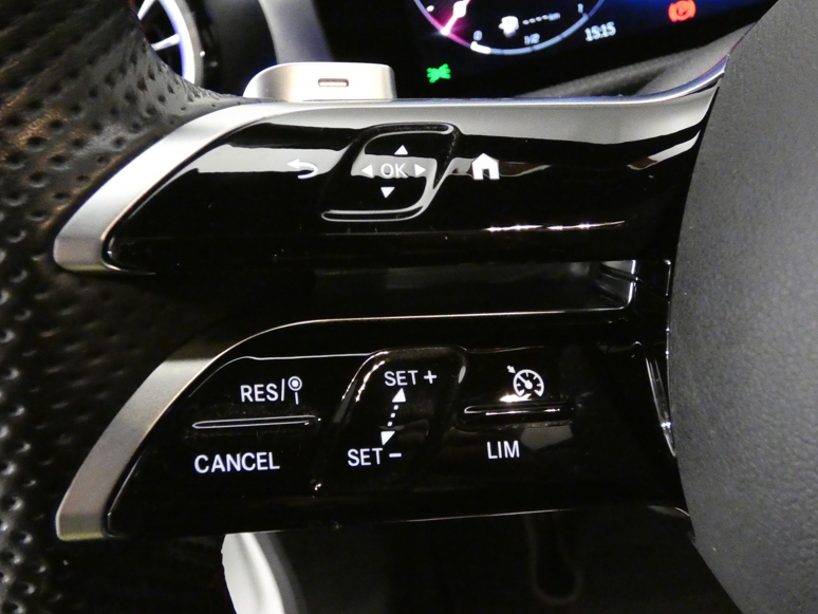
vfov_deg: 45.5
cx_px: 397
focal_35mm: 31
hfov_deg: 58.3
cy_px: 314
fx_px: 733
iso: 3200
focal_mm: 5.3
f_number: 3.3
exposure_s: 1/40
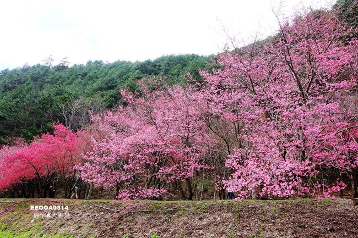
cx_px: 179
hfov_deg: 73.8
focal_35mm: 24
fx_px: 239
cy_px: 119
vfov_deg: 53.1
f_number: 5.6
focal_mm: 8.8
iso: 125
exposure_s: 1/160
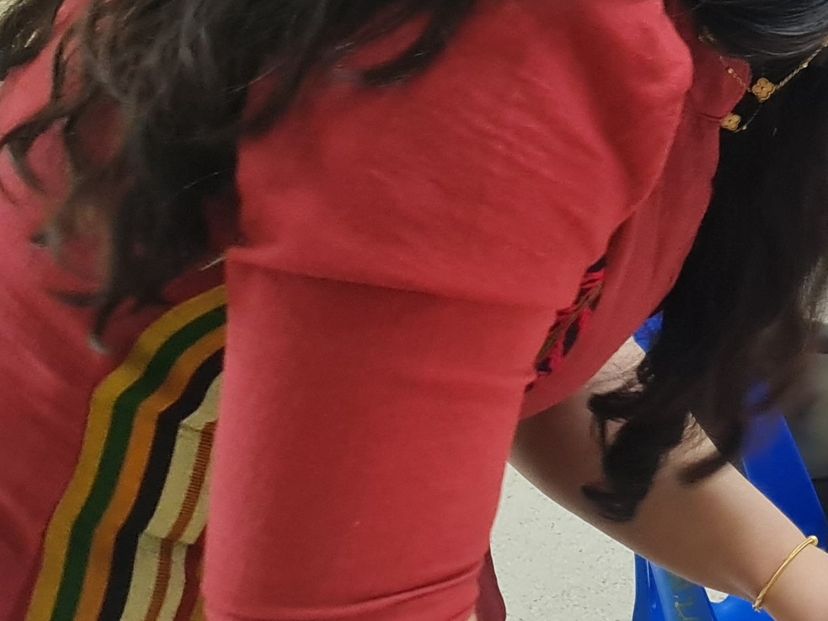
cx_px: 1319
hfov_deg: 20.0
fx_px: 1937
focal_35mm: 81
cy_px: -7
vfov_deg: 17.8
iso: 200
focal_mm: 7
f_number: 1.8
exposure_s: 1/50
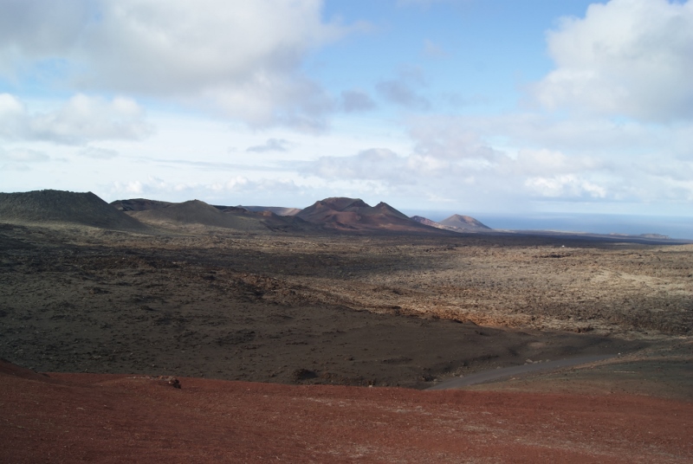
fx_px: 521
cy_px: 232
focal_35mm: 27
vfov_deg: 48.1
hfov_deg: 67.3
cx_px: 346
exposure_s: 1/100
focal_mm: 18
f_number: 10
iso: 100
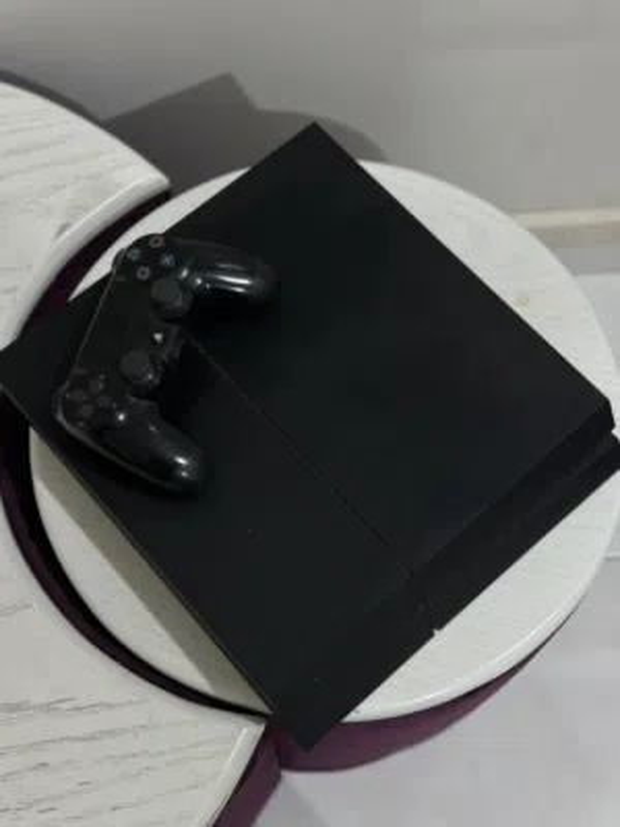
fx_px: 1146
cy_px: 414
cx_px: 310
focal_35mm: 48
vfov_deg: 39.7
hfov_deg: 30.3
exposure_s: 1/108
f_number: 1.78
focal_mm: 6.86
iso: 125
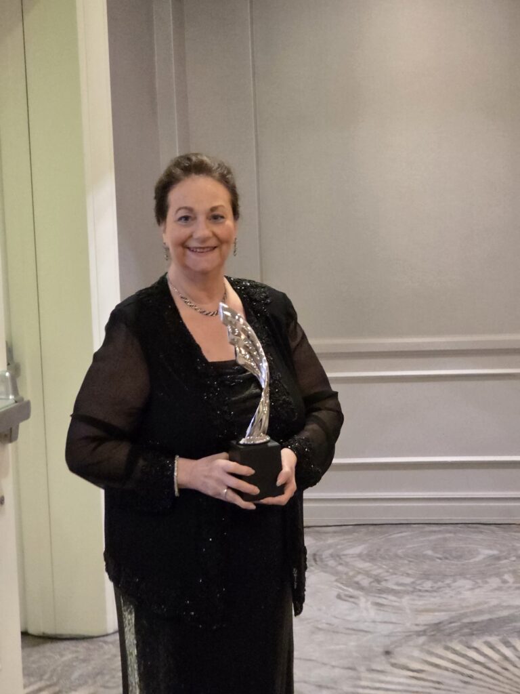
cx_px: 260
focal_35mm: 69
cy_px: 347
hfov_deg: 21.3
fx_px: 1382
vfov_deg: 28.2
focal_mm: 7.9
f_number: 2.4
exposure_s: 1/30
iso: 1000
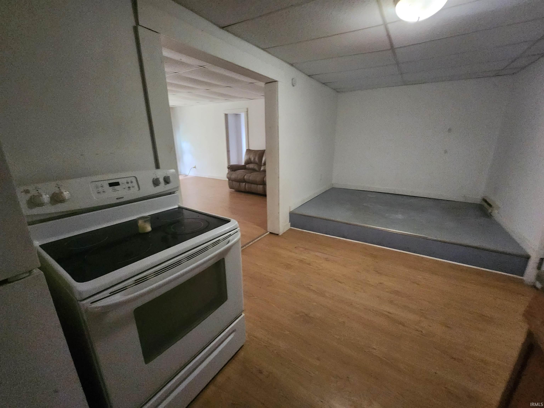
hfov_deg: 106.2
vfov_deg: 89.9
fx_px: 204
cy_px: 204
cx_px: 272
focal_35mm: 13
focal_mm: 2.2
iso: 800
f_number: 2.2
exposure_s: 1/24
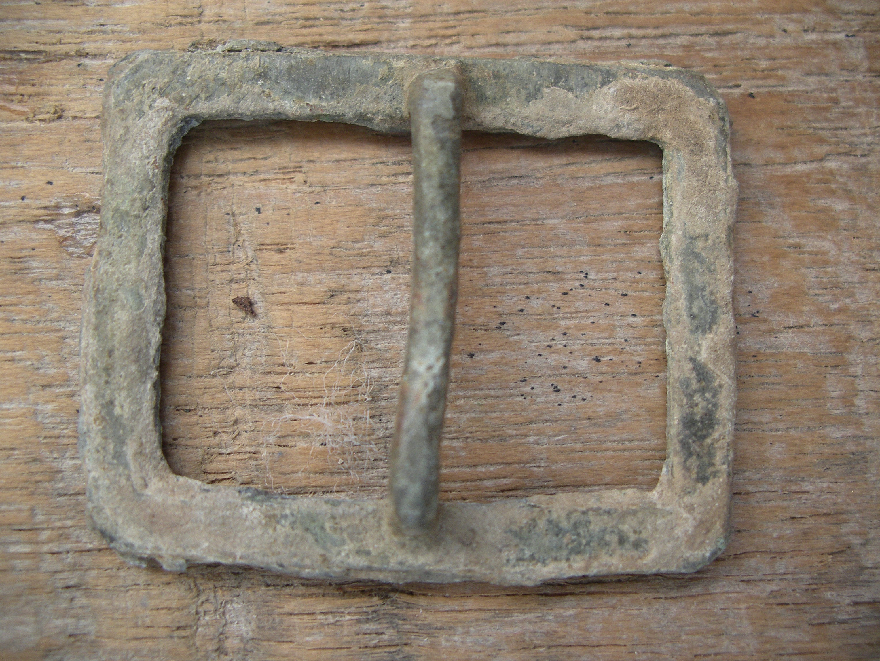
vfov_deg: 38.7
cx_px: 440
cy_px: 330
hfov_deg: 50.1
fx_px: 941
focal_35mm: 37
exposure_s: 1/40
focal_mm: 7.8
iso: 160
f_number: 2.8
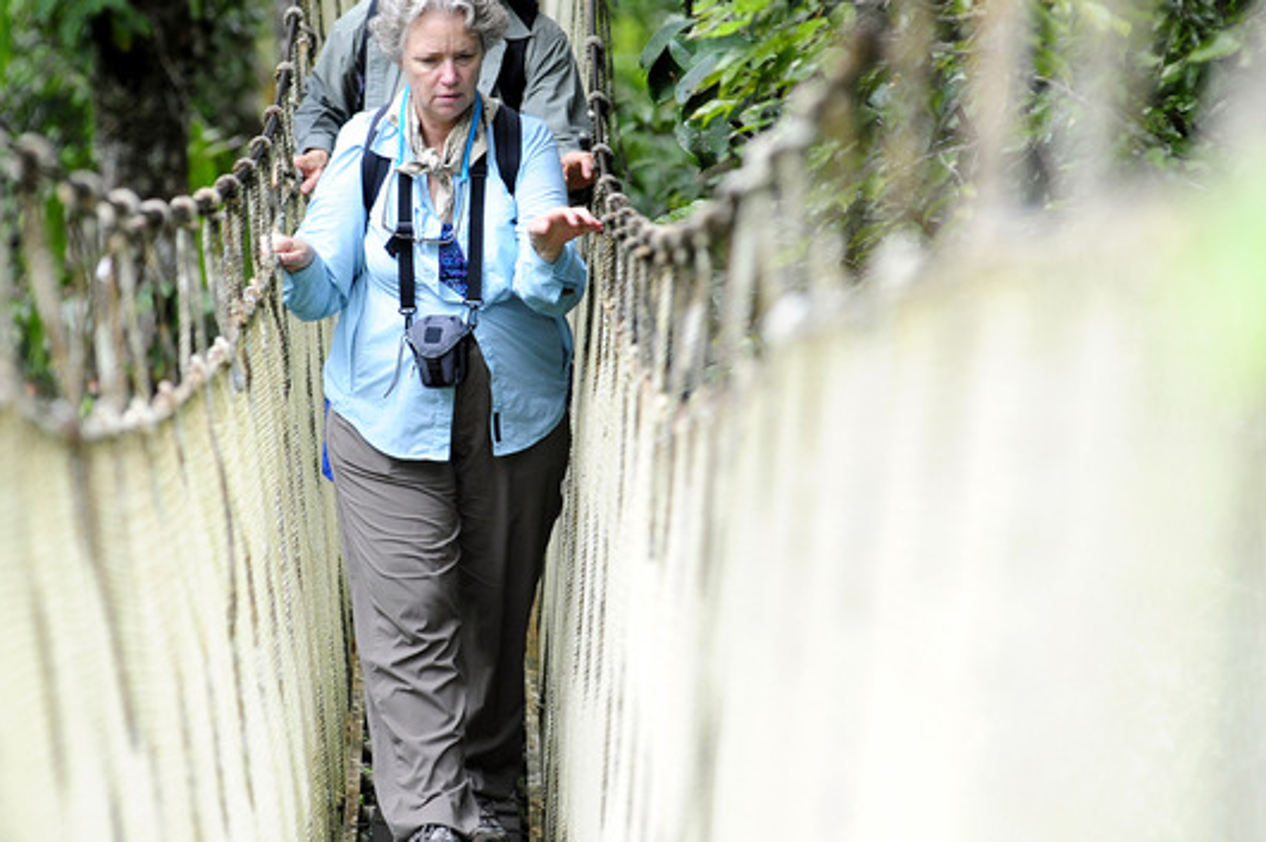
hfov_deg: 7.0
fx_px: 10329
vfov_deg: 4.7
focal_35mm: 294
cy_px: 347
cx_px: 460
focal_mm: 200
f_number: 7.1
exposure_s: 1/200
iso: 800
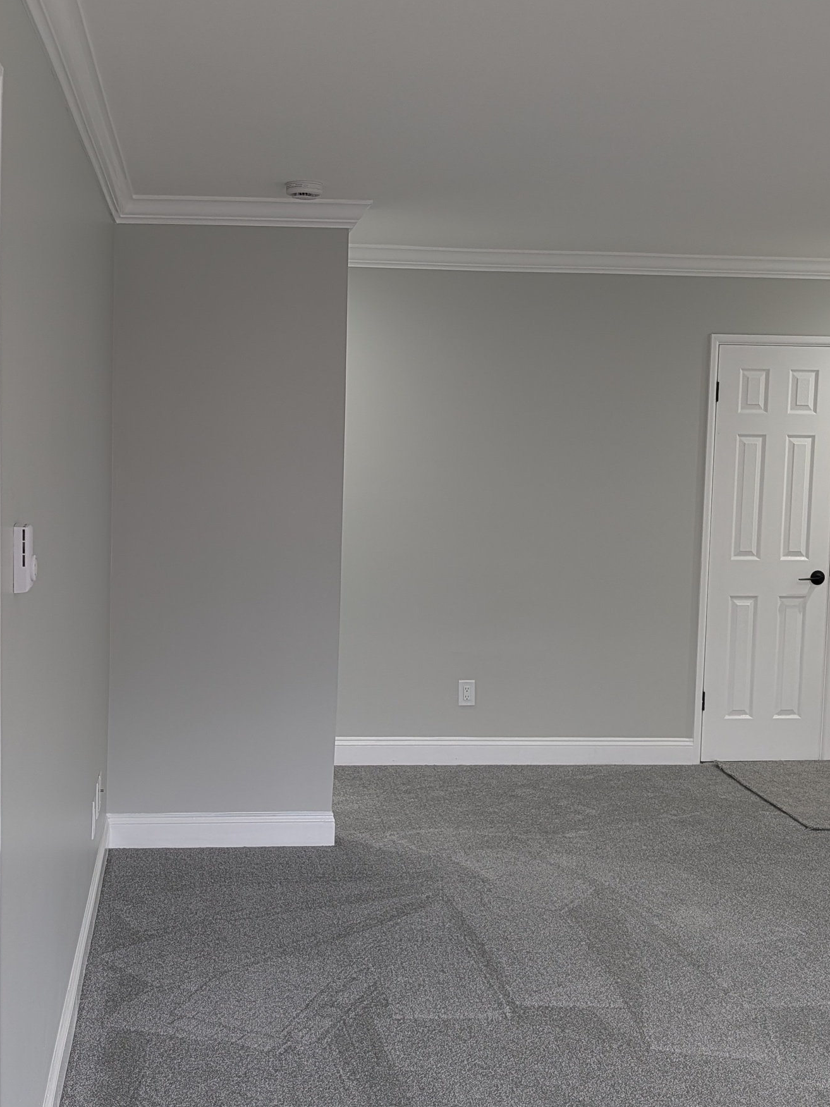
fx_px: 1343
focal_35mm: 42
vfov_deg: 44.8
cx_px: 333
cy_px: 563
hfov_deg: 34.2
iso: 101
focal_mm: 6.9
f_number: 1.68
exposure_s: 1/60
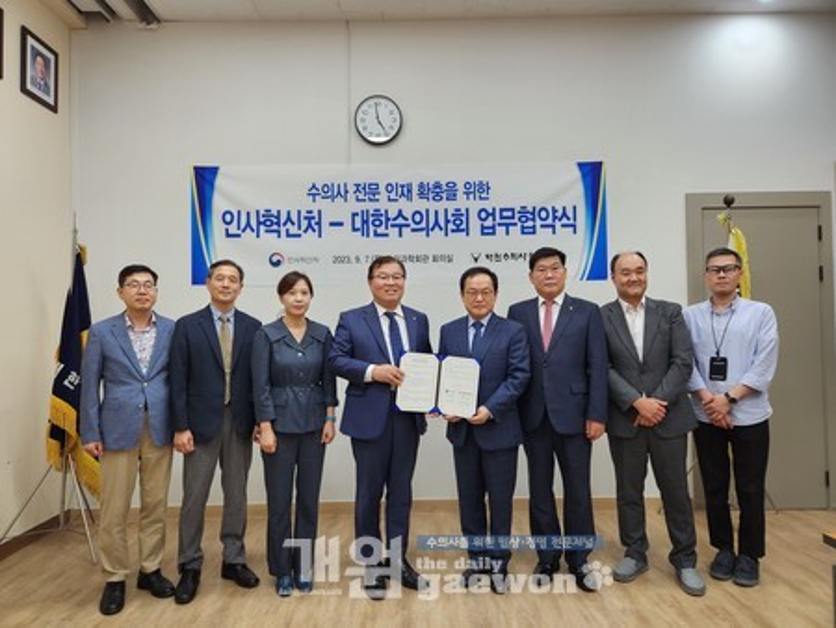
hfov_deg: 73.9
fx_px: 556
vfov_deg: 58.9
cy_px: 314
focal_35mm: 23
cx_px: 418
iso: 100
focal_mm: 5.4
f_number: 1.8
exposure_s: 1/120
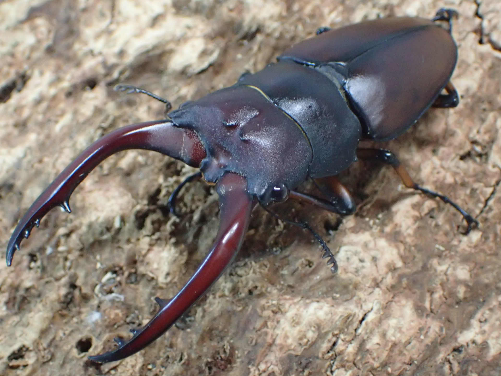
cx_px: 250
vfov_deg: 17.4
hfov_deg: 23.0
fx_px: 1230
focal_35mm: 85
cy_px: 188
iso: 1600
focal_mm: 15.41
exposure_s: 1/50
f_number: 4.5
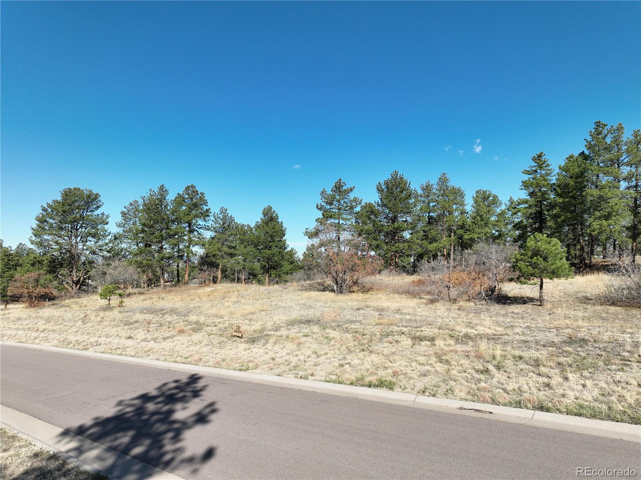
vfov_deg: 56.8
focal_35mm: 24
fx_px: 444
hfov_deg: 71.6
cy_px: 240
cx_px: 320
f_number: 2.8
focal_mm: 12.29
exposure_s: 1/1600
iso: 100
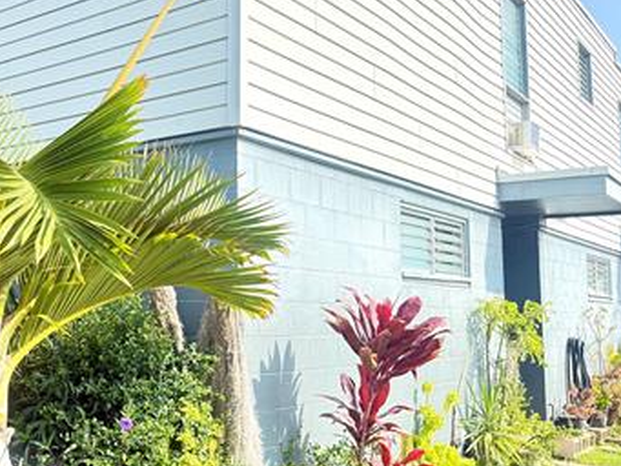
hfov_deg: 39.0
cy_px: 238
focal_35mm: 45
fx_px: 808
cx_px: 56
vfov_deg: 32.2
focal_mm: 6.76
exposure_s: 1/1139
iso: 100
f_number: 1.78
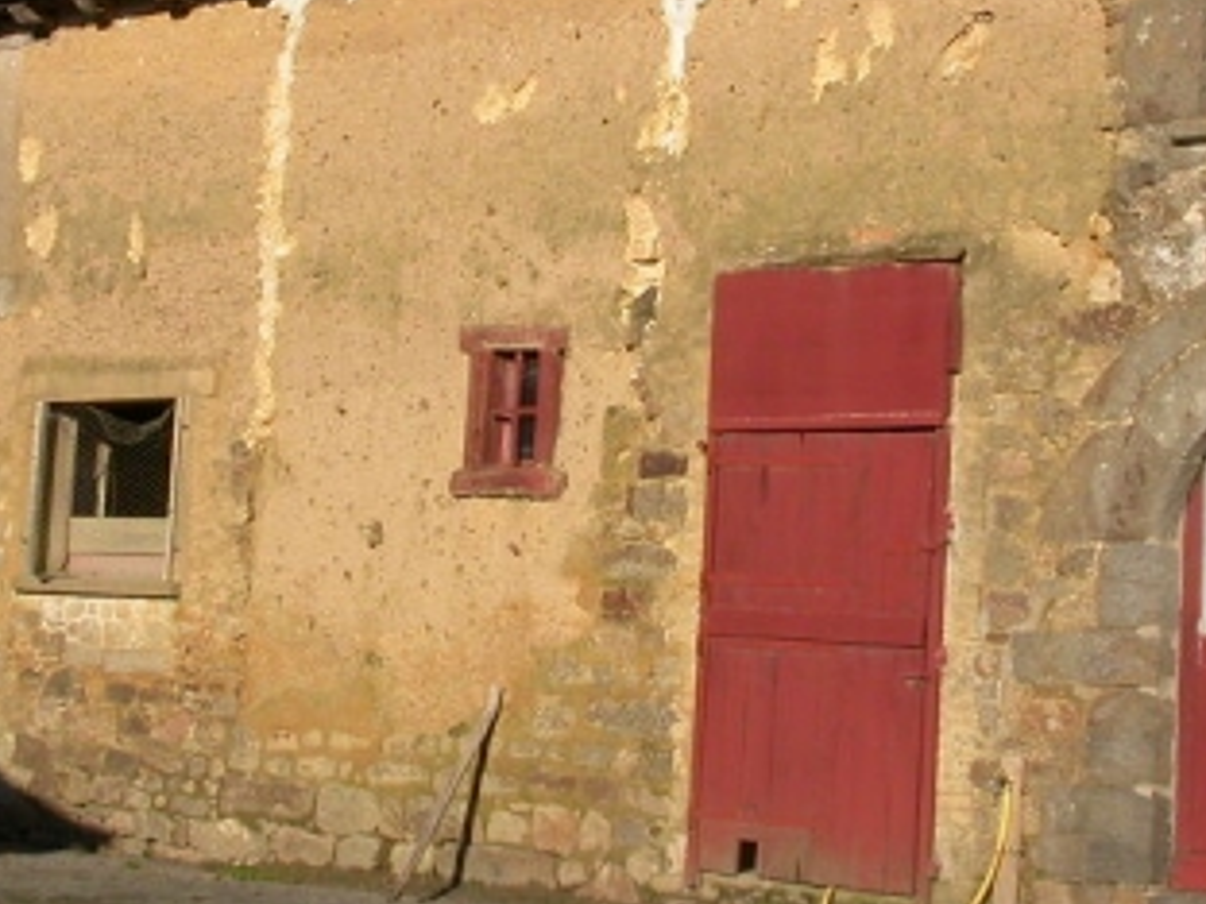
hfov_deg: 23.6
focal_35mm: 83
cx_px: 564
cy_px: 247
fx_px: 2892
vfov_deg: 17.7
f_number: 7.5
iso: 100
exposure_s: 1/435
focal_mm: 7.85
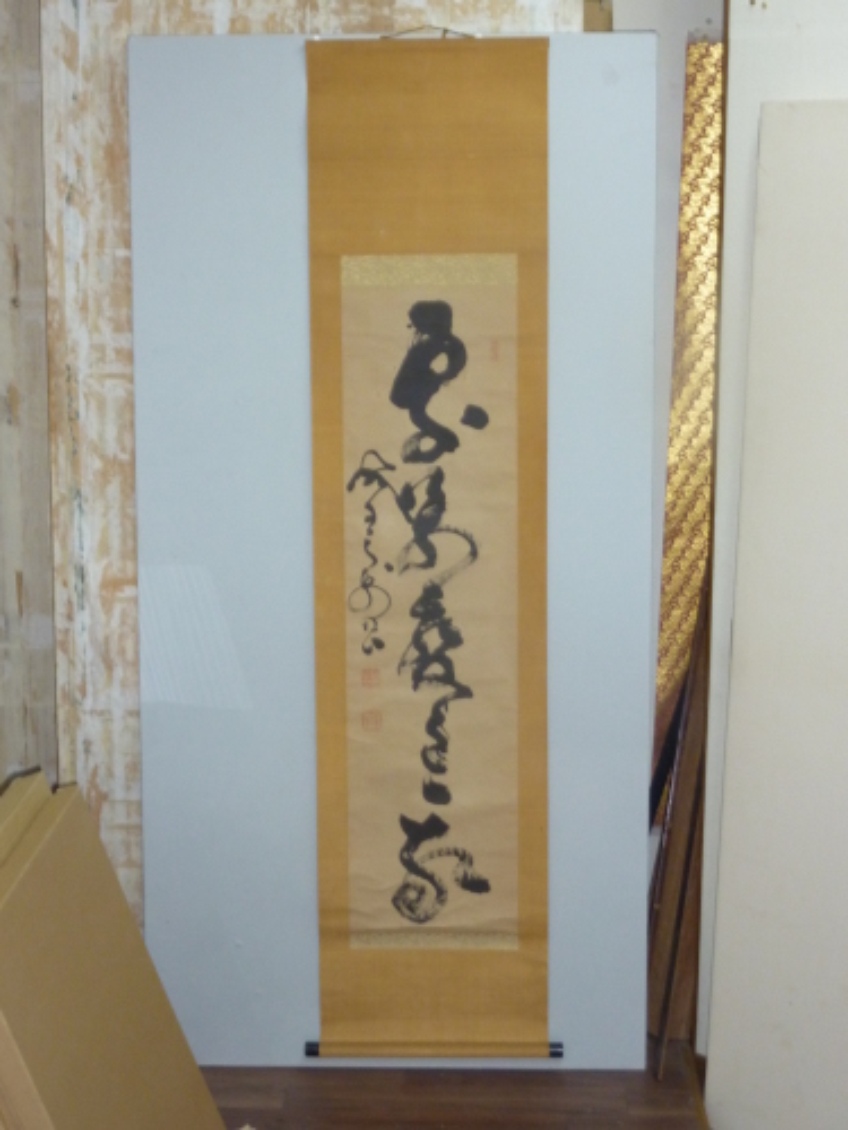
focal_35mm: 52
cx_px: 424
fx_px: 1698
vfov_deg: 36.8
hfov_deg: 28.0
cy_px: 565
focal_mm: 8.5
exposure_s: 1/30
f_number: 3.8
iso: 250
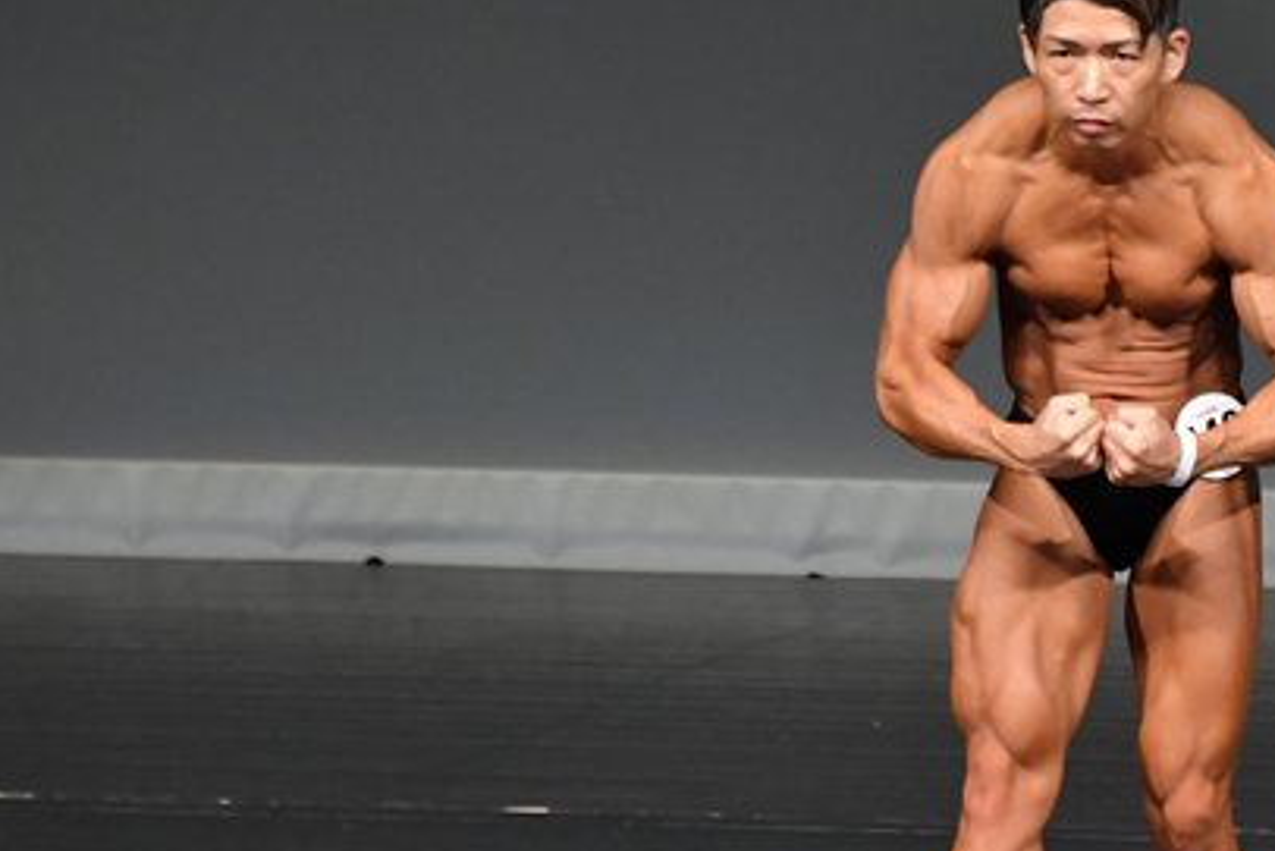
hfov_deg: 2.9
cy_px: 578
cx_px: 1182
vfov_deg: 1.9
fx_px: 25331
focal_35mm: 715
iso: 4000
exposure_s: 1/400
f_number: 5.6
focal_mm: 250
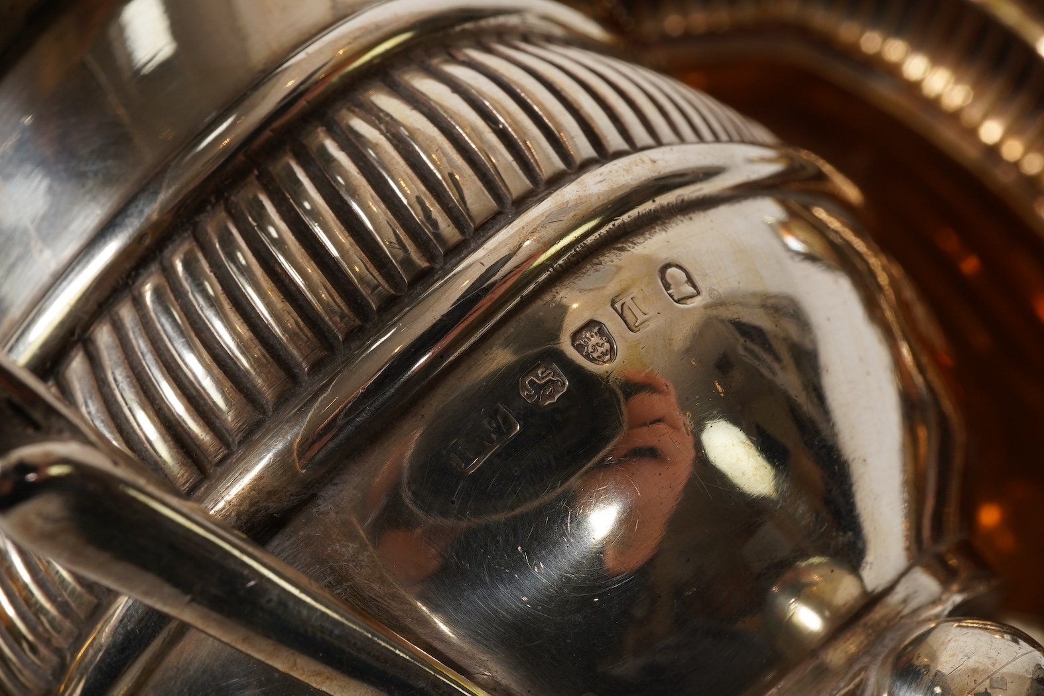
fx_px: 1305
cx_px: 522
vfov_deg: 29.9
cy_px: 348
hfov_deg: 43.6
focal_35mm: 45
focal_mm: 30
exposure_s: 1/125
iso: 400
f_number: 22
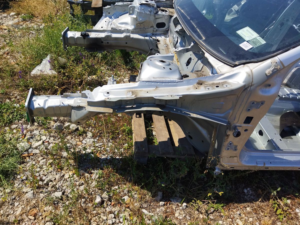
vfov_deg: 51.4
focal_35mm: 27
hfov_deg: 65.3
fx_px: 234
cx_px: 150
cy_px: 112
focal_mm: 4.71
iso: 98
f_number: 1.79
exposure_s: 1/5085
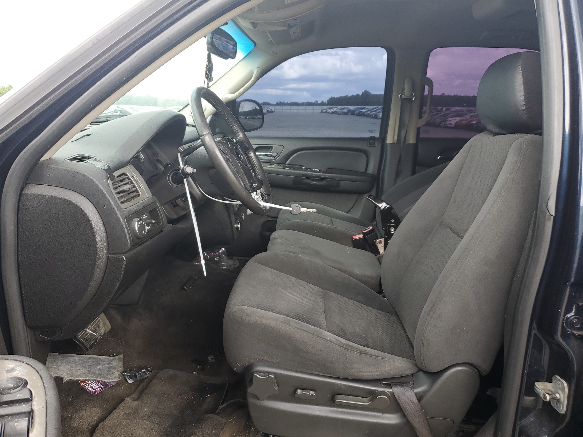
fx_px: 438
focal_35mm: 26
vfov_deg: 53.1
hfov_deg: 67.3
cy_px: 218
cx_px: 292
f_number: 1.5
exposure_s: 1/133
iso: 50
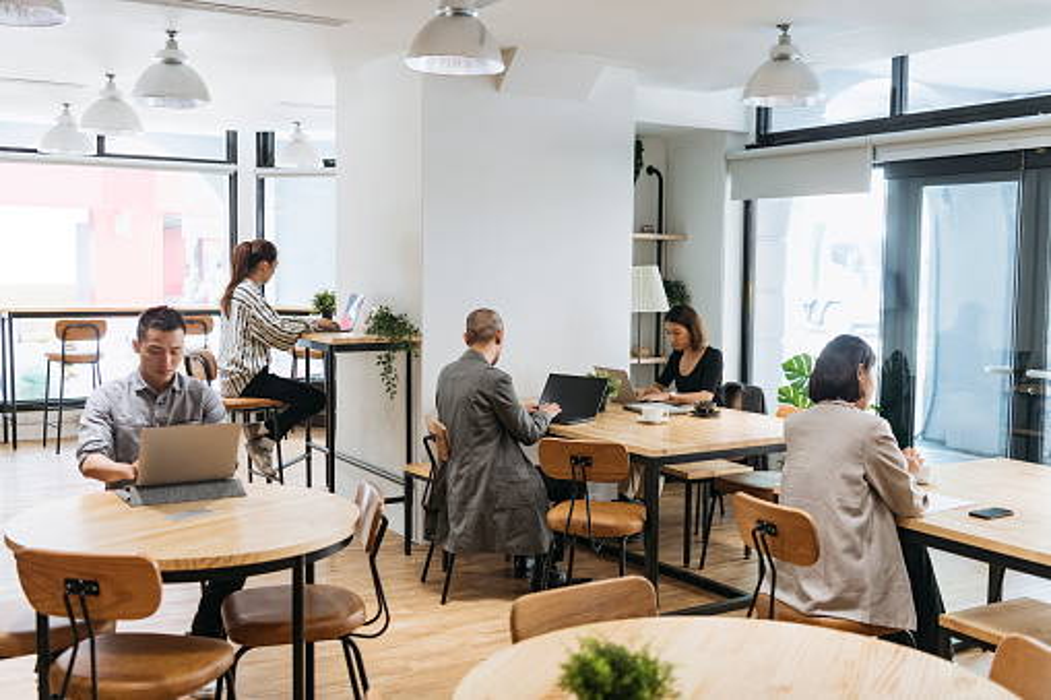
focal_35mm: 38
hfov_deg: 50.7
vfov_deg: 35.0
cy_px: 350
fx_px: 1109
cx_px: 526
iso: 800
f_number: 2.8
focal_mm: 38
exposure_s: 1/160
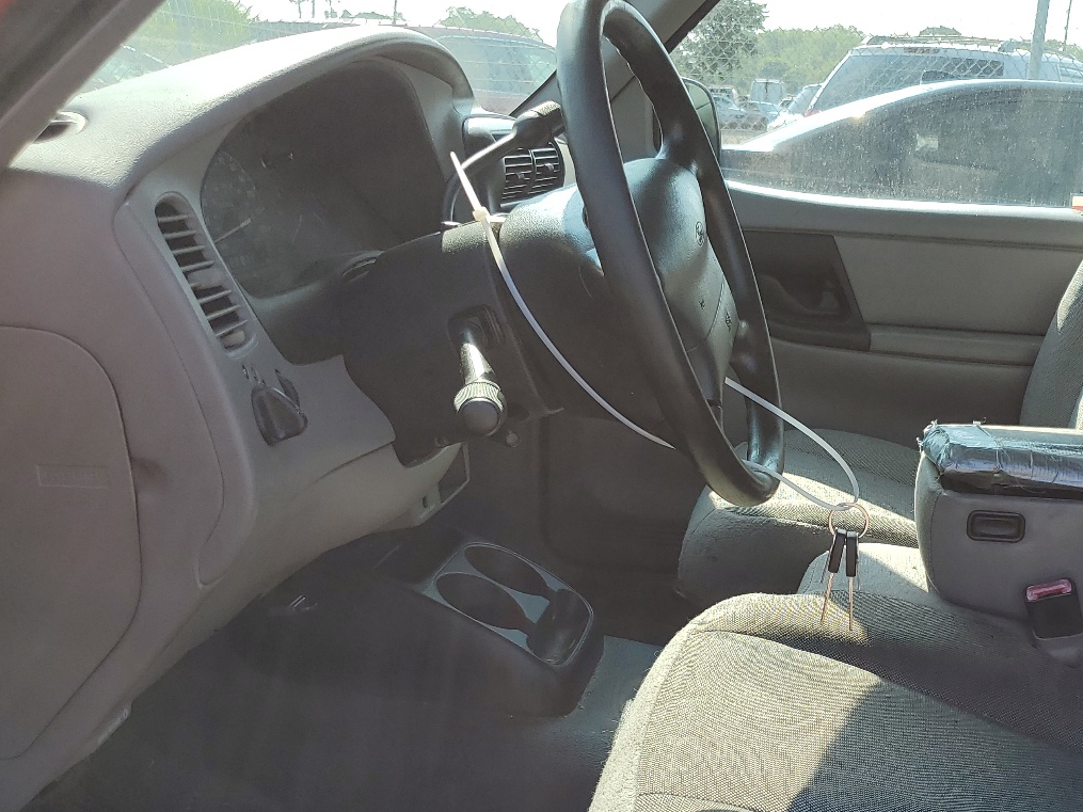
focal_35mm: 41
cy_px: 571
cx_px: 799
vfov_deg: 34.6
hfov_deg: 44.4
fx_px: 1283
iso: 50
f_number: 1.5
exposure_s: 1/1000
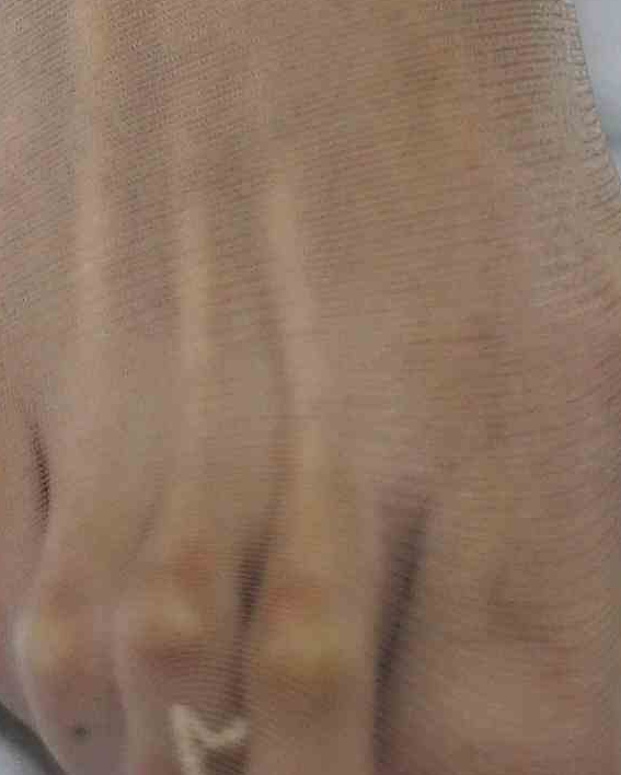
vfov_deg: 6.7
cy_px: -787
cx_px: 347
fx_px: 6452
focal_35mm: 281
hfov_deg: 5.5
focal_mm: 50
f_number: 2
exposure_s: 1/640
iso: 800
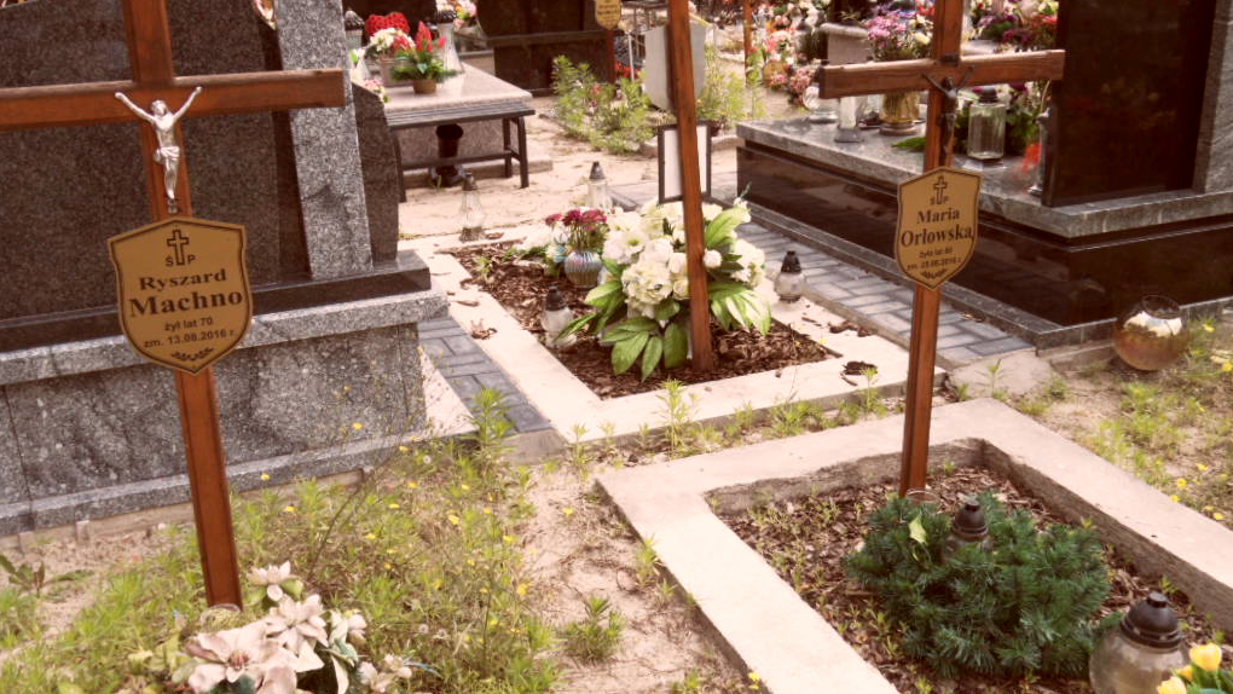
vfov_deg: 33.7
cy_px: 369
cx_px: 616
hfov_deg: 56.6
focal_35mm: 35
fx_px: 1144
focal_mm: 5.3
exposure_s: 1/350
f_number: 3.4
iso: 80
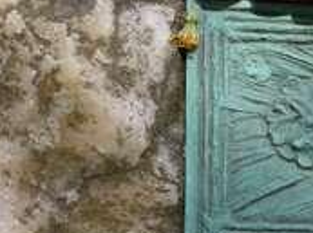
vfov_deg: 9.5
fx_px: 1381
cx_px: 706
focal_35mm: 153
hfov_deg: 11.2
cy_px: 309
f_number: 2.4
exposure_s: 1/223
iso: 50
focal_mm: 4.13
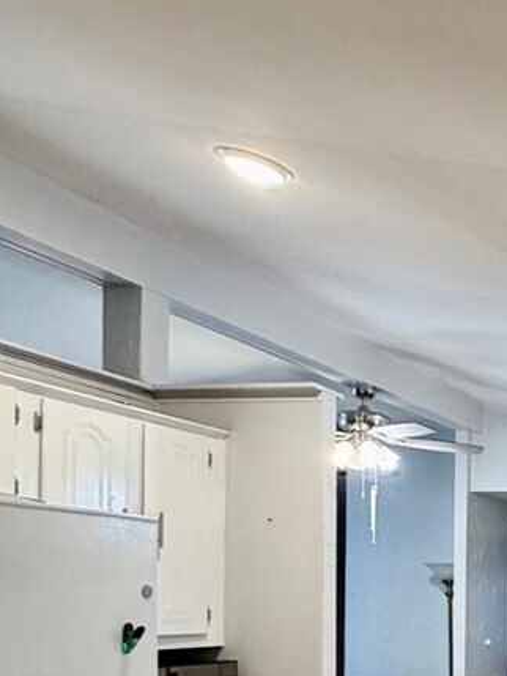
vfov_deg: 37.6
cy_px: 618
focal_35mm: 47
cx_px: 811
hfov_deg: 23.1
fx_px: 917
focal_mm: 2.22
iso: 320
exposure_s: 1/60
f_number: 2.2
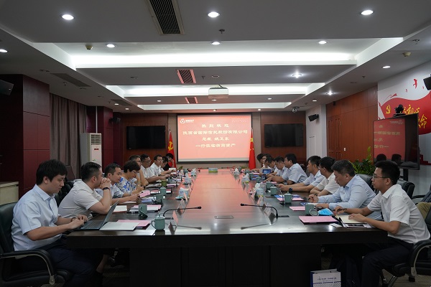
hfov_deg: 60.3
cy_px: 144
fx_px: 371
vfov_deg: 42.3
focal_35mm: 31
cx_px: 216
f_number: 4
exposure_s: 1/160
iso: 2000
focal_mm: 31
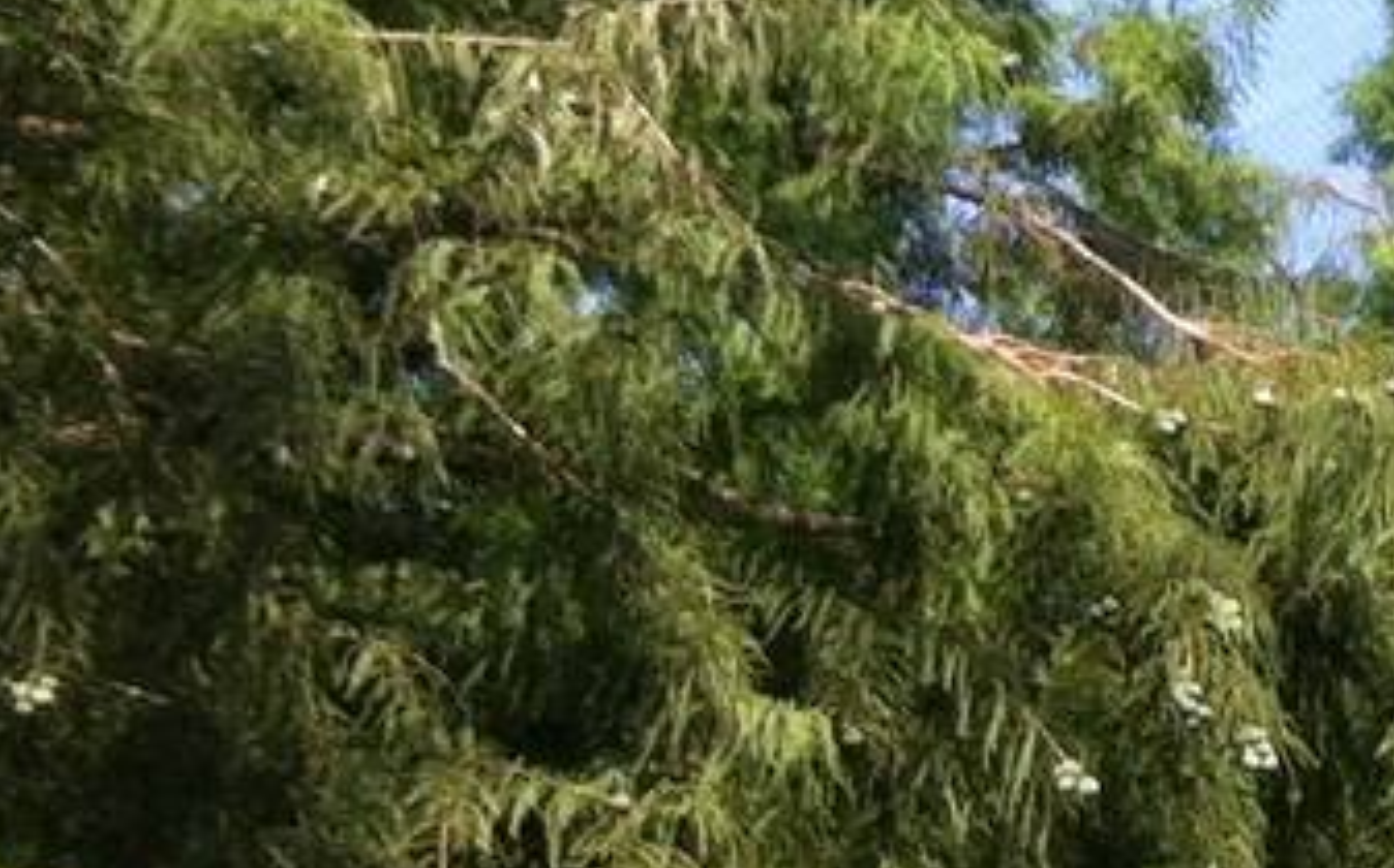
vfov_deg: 7.4
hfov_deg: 10.4
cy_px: 866
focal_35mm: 176
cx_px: 3260
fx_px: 6681
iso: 80
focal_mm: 3.85
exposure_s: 1/291
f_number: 2.8
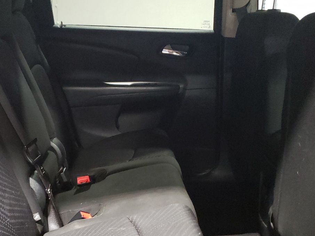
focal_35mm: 46
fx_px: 419
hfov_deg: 41.1
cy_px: 170
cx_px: 133
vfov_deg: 31.1
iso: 590
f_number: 1.5
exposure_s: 1/24
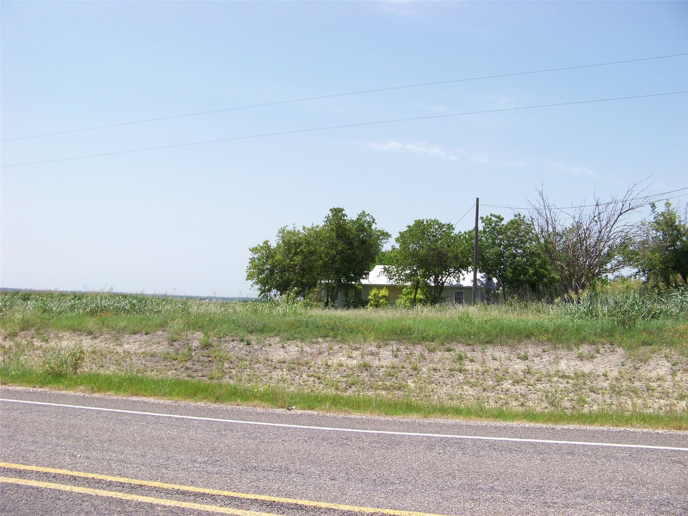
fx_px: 716
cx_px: 344
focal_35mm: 36
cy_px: 258
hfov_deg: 51.4
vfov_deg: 39.7
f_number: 4
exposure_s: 1/500
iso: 64
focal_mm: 5.85
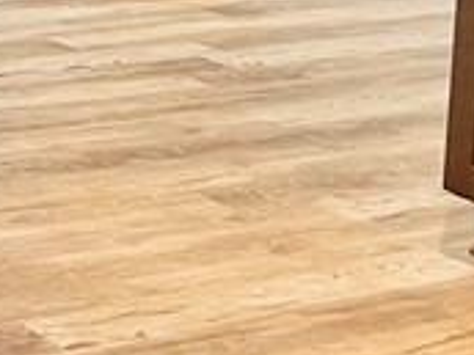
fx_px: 2122
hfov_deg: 11.8
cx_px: -372
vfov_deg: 9.3
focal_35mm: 155
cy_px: -187
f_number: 1.5
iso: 160
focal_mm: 5.7
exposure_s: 1/60
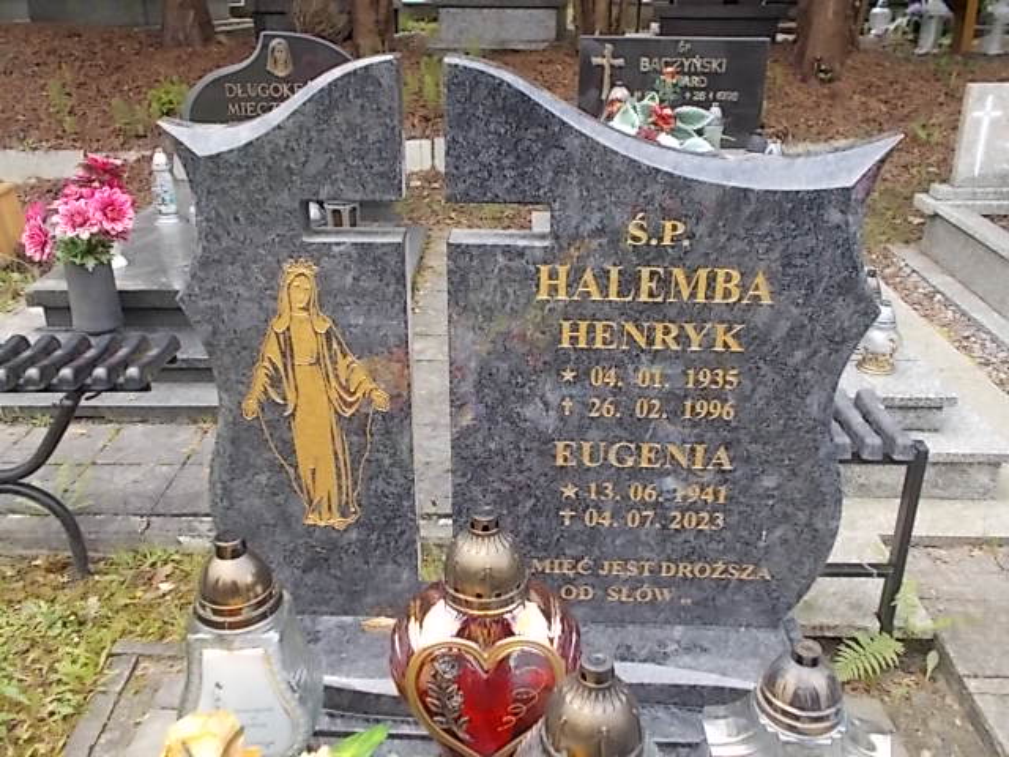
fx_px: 991
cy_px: 378
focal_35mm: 34
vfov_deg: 41.8
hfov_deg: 54.0
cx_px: 504
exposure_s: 1/80
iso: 80
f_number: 3.6
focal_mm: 6
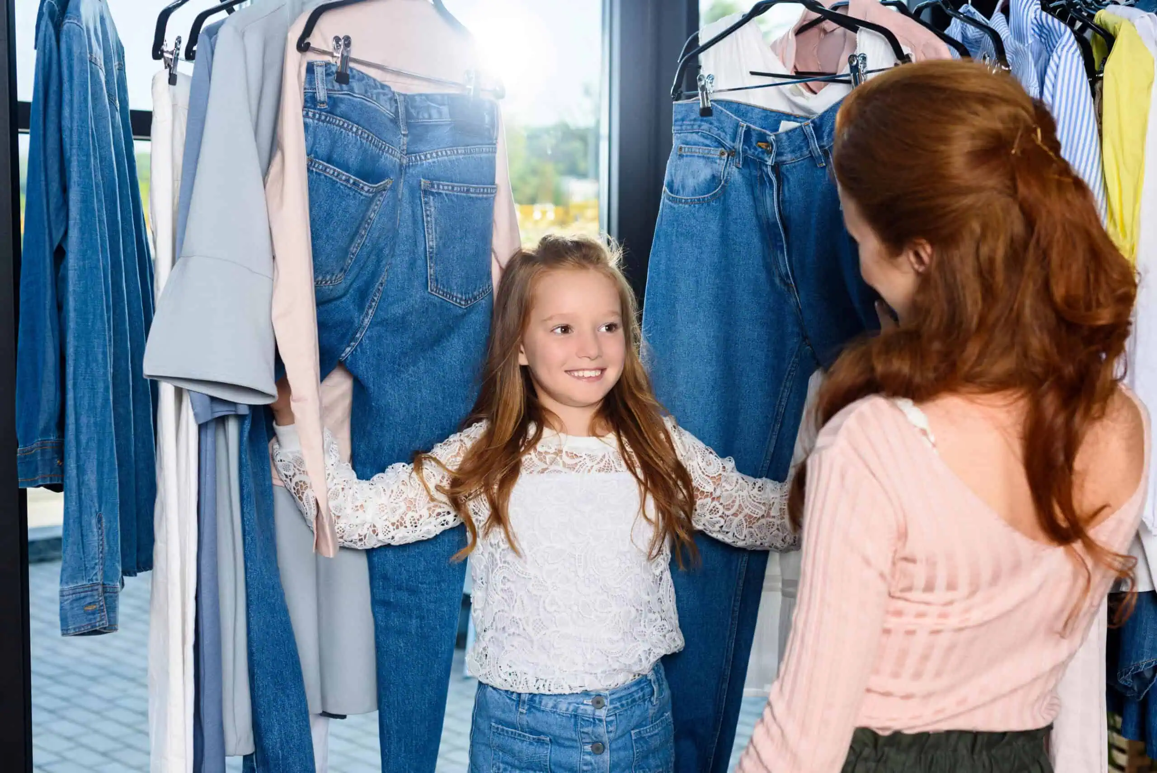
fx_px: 1607
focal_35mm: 50
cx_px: 578
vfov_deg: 27.0
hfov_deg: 39.6
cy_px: 386
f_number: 5
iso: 100
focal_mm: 50
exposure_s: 1/160
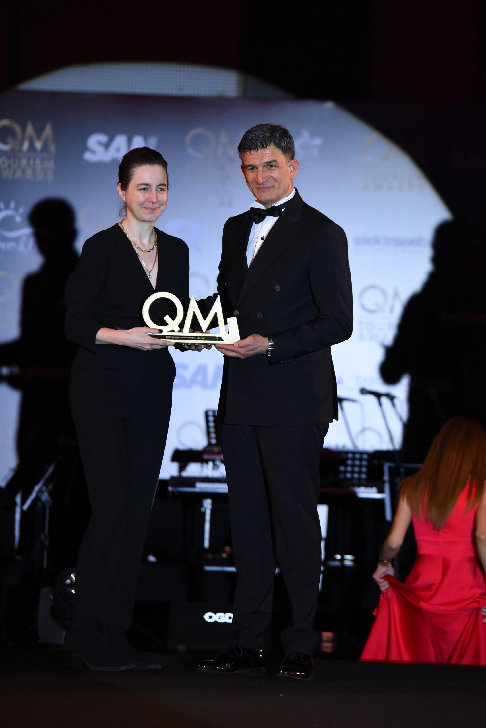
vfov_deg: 10.8
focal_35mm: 190
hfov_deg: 7.2
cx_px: 243
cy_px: 364
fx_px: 3844
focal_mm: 190
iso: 3200
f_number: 4.5
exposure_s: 1/500
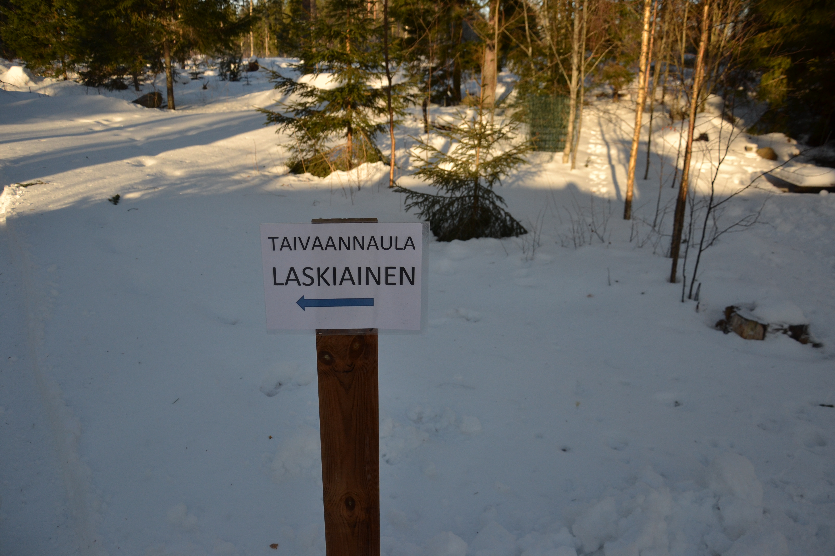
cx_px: 418
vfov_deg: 47.9
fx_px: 626
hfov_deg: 67.4
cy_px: 278
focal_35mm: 27
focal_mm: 18
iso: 400
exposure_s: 1/2000
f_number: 3.5
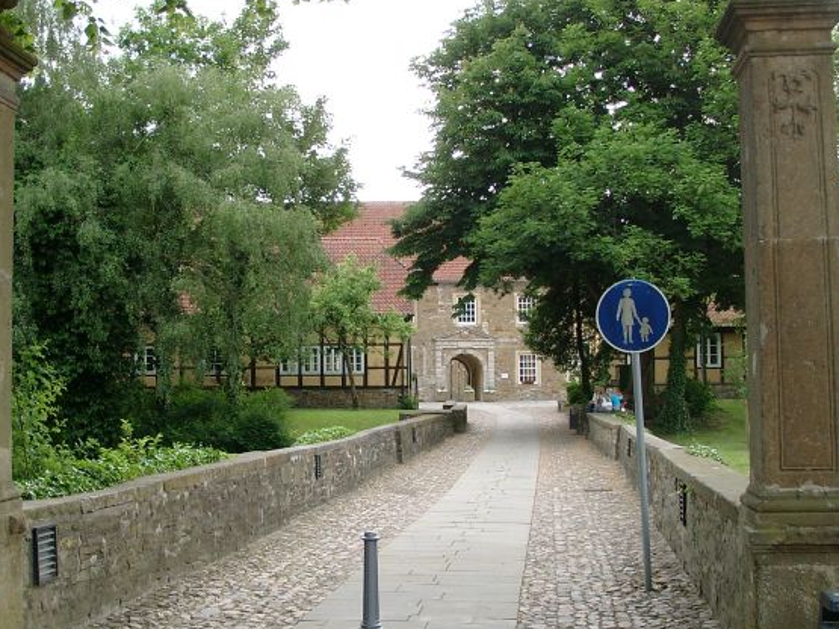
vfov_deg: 29.6
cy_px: 278
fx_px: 1187
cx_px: 370
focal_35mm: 49
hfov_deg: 38.9
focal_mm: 7.13
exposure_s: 1/78.1
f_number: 4
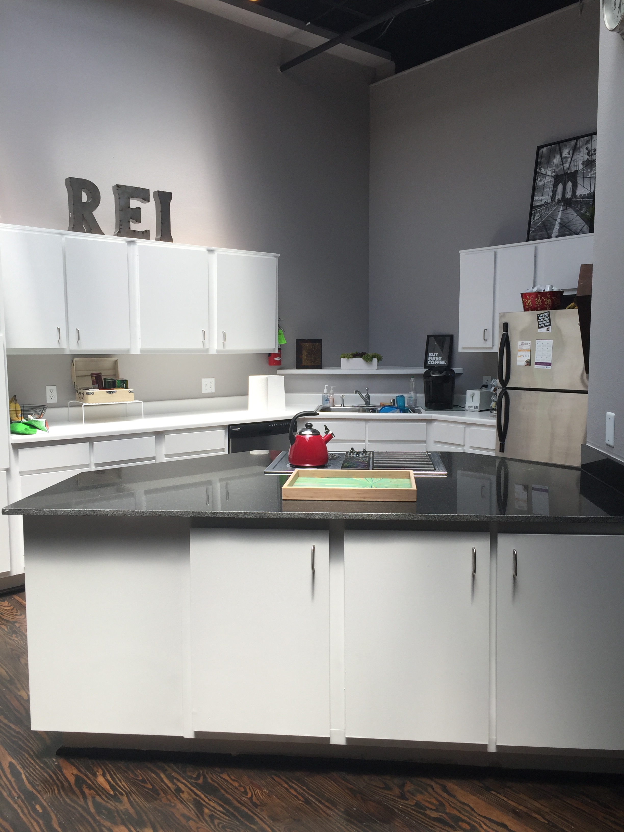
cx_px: 312
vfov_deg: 61.7
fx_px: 697
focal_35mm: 29
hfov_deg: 48.2
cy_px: 416
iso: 32
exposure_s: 1/608
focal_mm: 4.15
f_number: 2.2
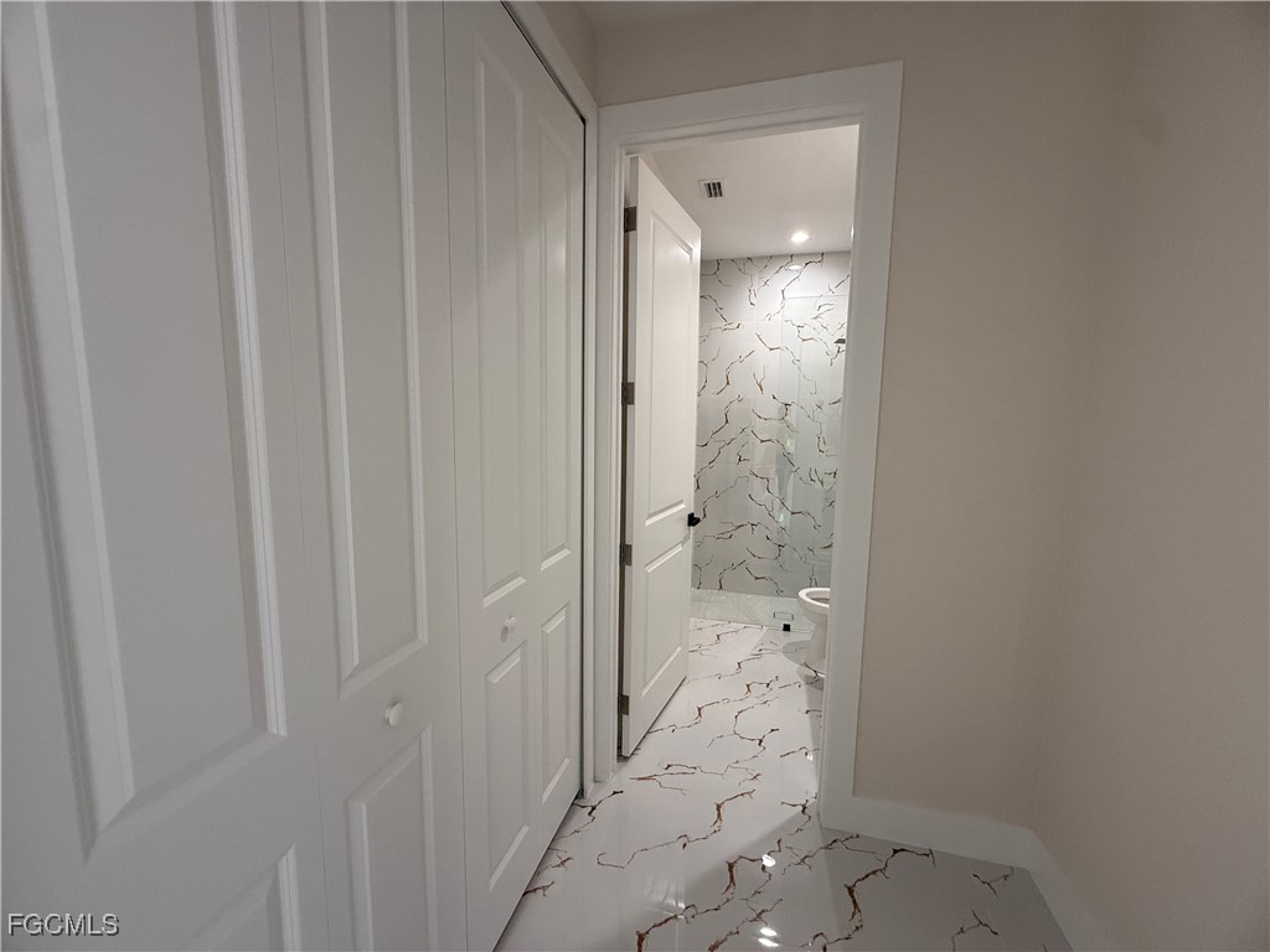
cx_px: 635
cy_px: 476
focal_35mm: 14
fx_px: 514
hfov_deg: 102.1
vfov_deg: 85.7
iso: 200
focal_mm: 2.22
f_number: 2.2
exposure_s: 1/99
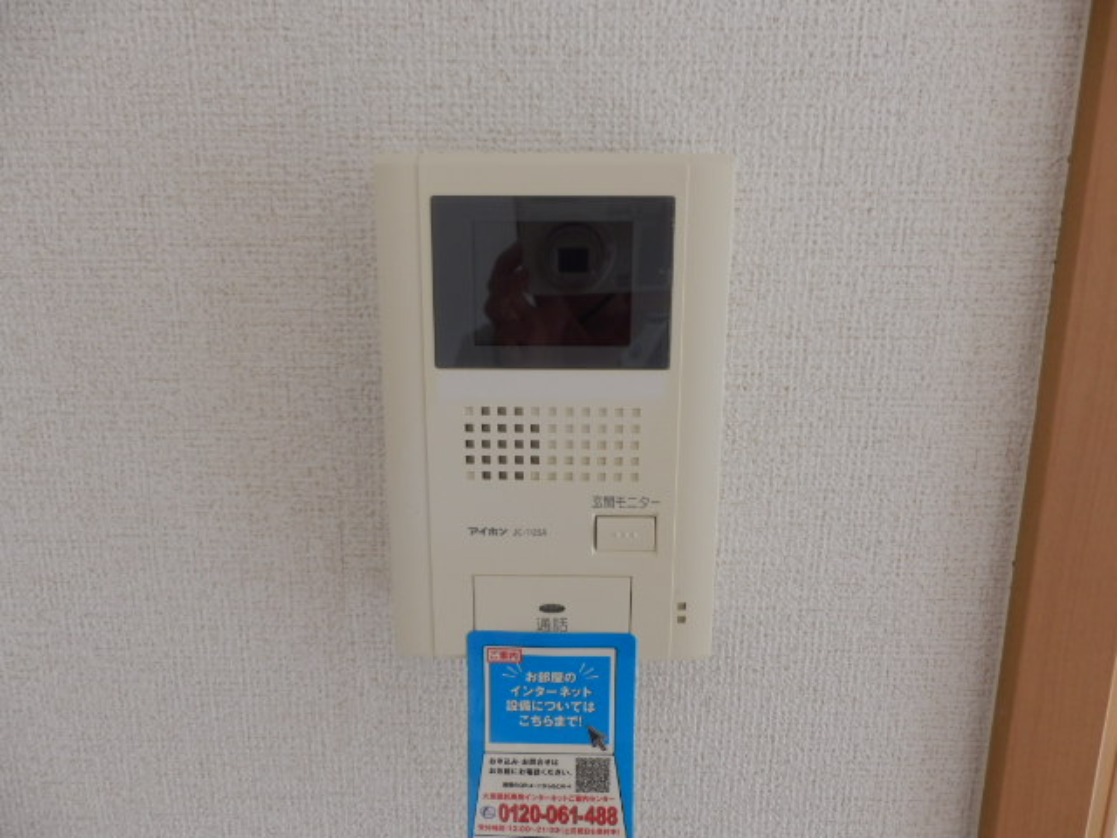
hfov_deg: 71.6
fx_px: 774
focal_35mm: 24
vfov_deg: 56.8
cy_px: 419
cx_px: 558
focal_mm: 4.2
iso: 125
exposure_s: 1/30
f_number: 3
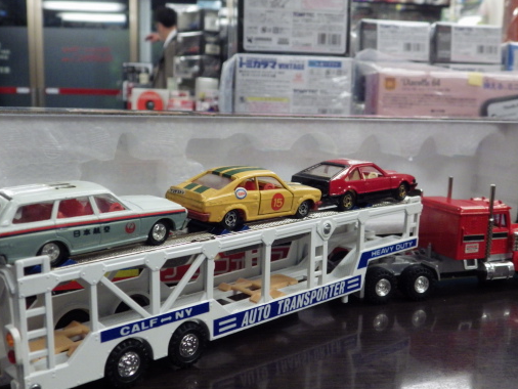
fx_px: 644
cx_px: 249
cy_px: 215
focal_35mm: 43
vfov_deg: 33.6
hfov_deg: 43.8
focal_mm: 6.2
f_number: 3.4
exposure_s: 1/50
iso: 400
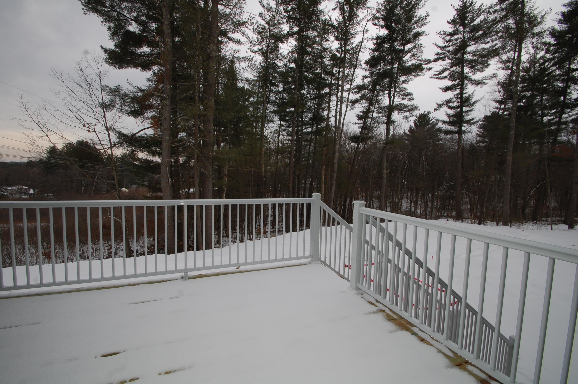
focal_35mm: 15
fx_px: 241
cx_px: 289
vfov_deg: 77.2
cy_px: 192
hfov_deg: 100.4
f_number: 8
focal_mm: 10
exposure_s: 1/250
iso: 400
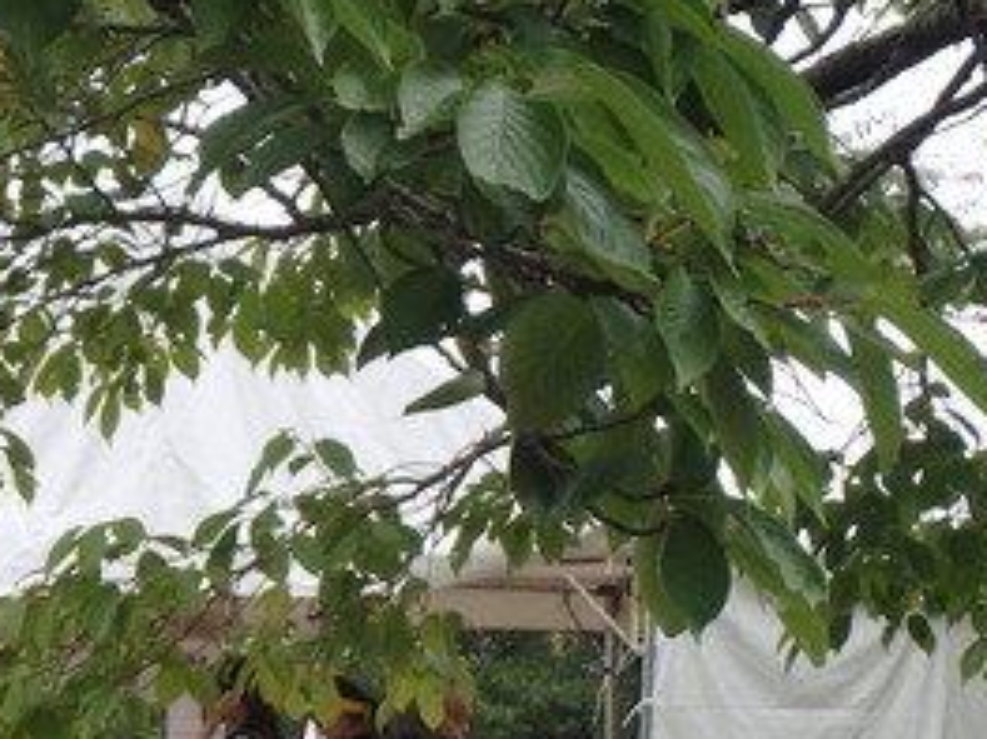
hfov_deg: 15.2
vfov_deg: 11.3
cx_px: 188
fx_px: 3676
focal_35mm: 129
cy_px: 833
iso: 200
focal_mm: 9.4
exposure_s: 1/80
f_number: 5.2
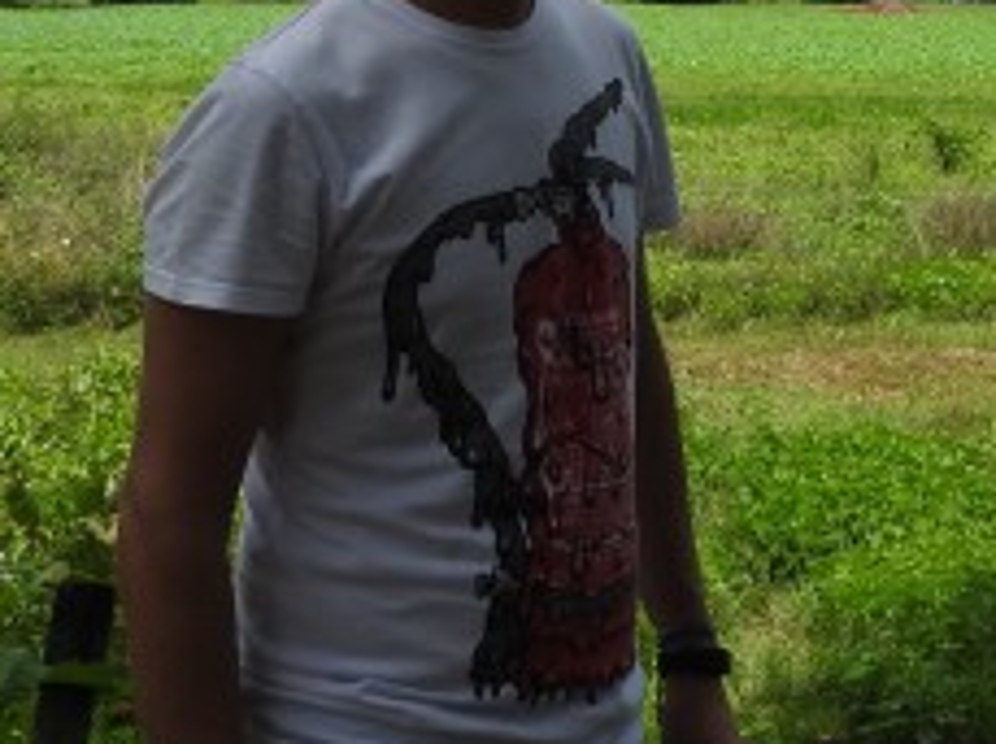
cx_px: 948
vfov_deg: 16.4
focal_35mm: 84
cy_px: -257
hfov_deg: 22.6
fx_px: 2413
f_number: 3.3
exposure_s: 1/1600
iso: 100
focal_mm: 4.3
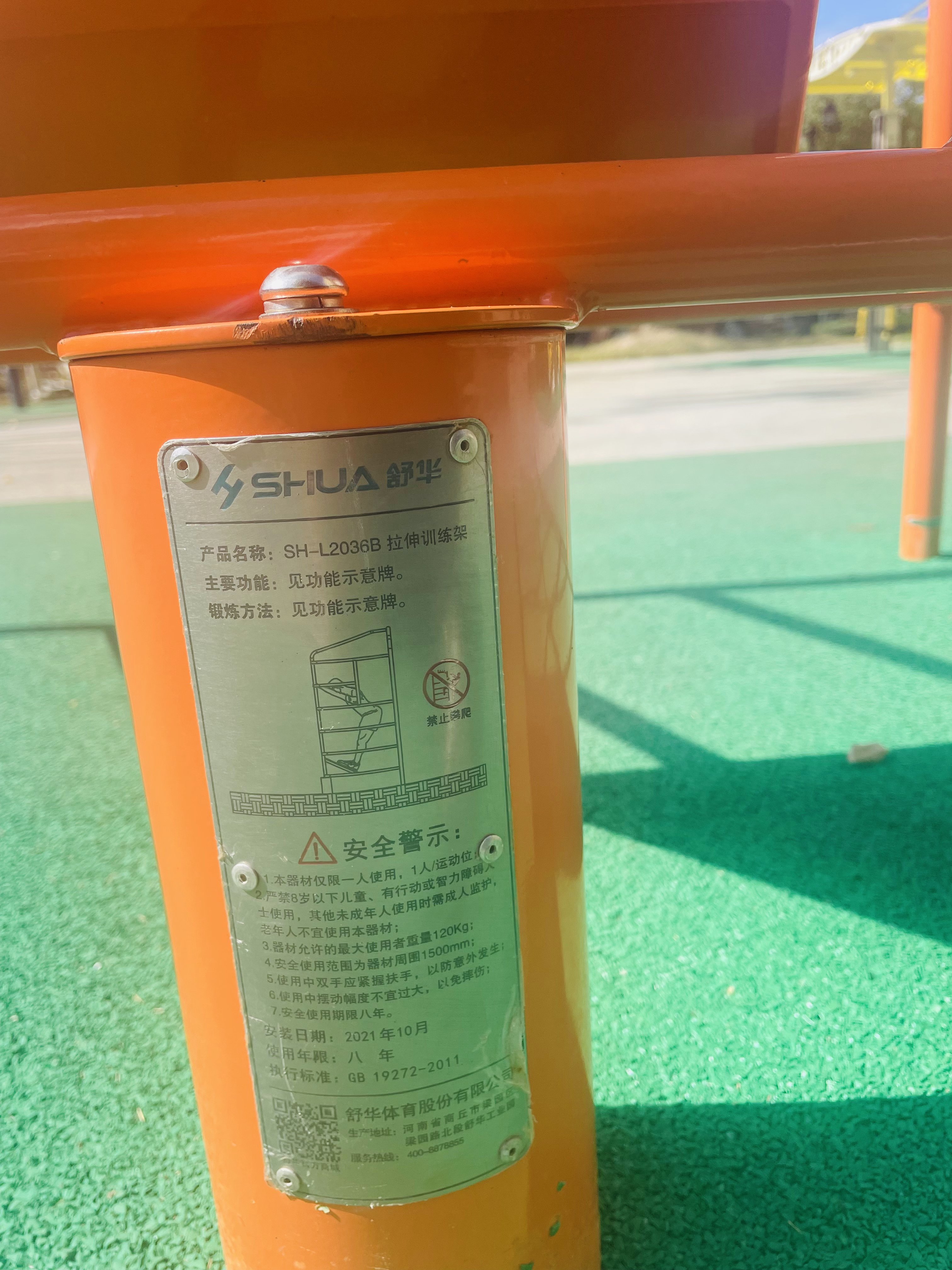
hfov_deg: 53.1
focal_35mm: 26
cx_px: 476
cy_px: 635
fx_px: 953
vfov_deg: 67.3
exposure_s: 1/1511
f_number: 1.6
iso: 32
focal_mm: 4.2
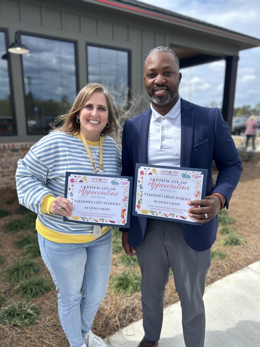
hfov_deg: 53.1
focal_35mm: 26
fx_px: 260
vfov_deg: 67.3
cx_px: 130
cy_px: 174
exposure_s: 1/3077
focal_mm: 5.7
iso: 50
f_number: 1.5
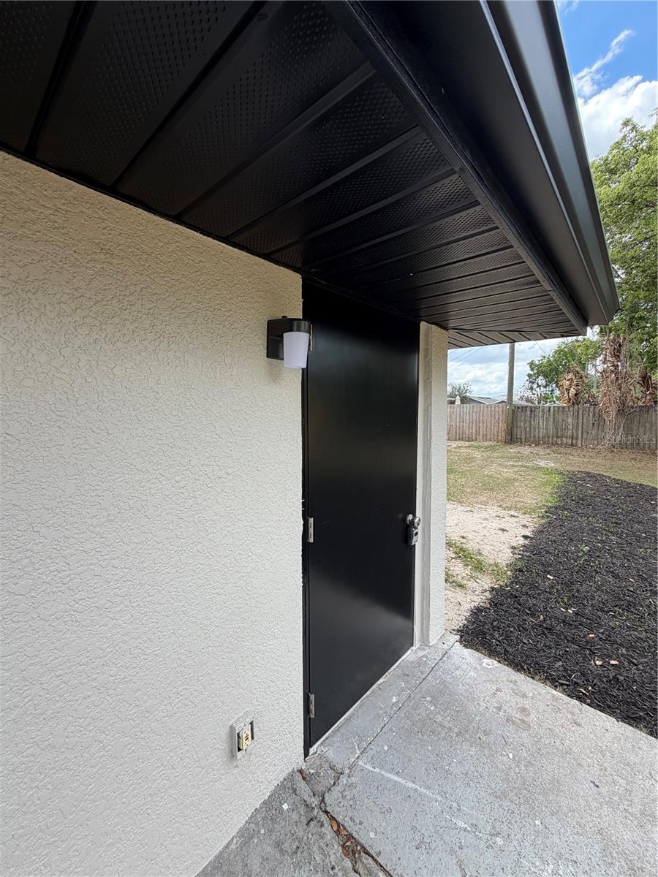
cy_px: 438
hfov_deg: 85.7
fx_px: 355
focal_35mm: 14
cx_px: 329
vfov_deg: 102.1
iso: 64
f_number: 2.2
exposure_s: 1/451
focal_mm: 2.22
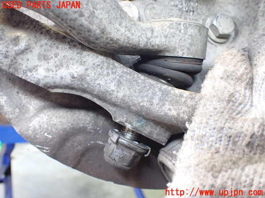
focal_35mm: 30
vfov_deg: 46.8
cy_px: 99
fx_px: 230
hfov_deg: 60.0
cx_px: 132
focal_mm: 5.4
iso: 800
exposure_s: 1/60
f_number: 2.3
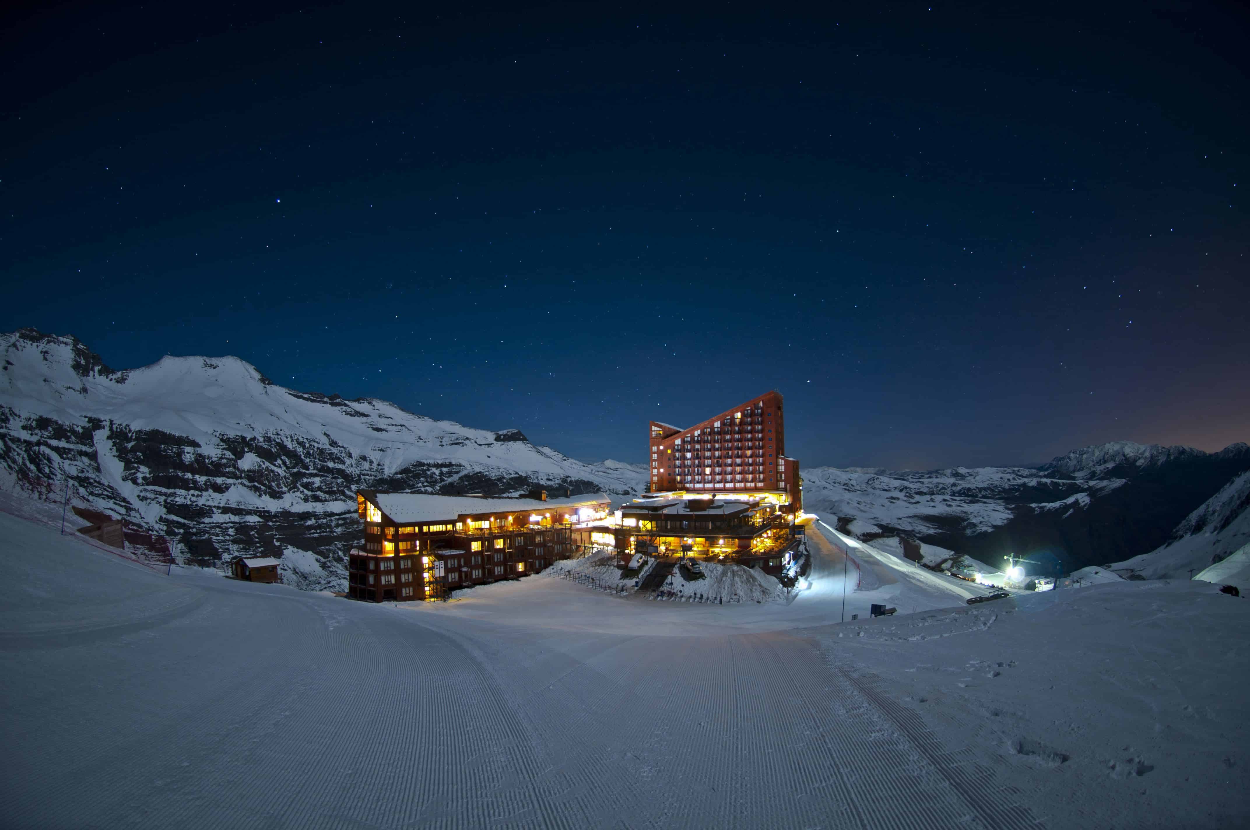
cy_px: 415
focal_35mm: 16
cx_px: 625
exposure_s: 30
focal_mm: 10.5
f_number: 2.8
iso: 200
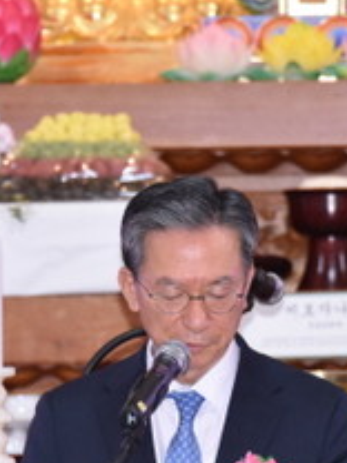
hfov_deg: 3.0
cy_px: 401
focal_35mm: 500
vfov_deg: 4.0
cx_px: 145
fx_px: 6683
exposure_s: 1/60
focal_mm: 180
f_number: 5.6
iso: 3200
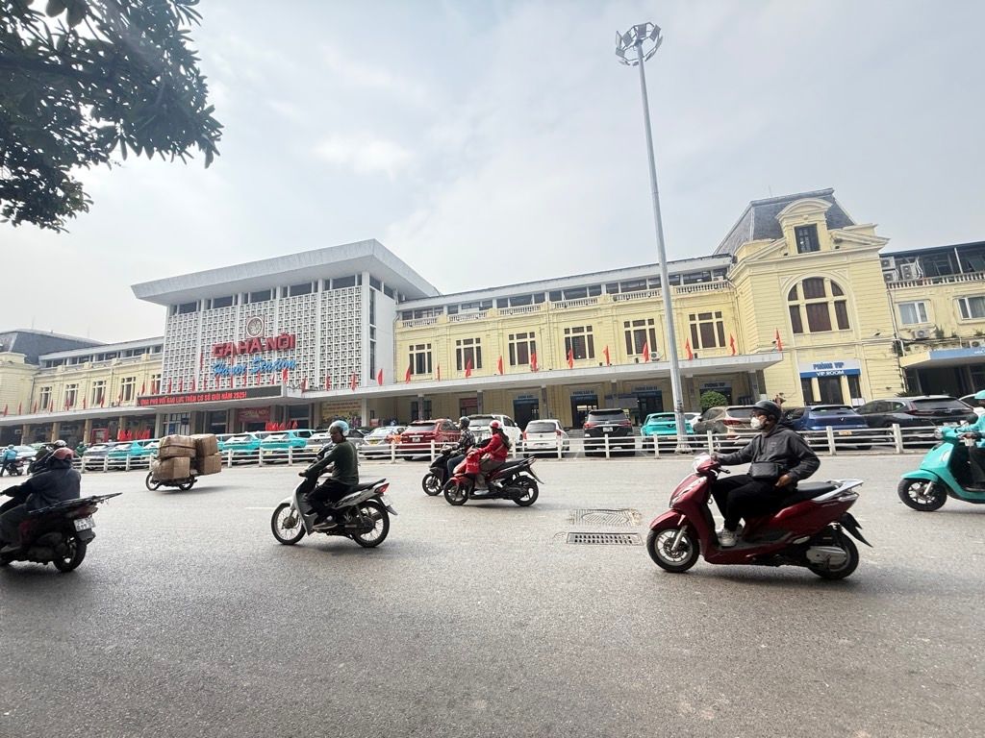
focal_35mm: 14
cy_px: 369
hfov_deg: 102.1
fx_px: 398
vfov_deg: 85.7
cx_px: 492
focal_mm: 2.22
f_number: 2.2
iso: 64
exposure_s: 1/709
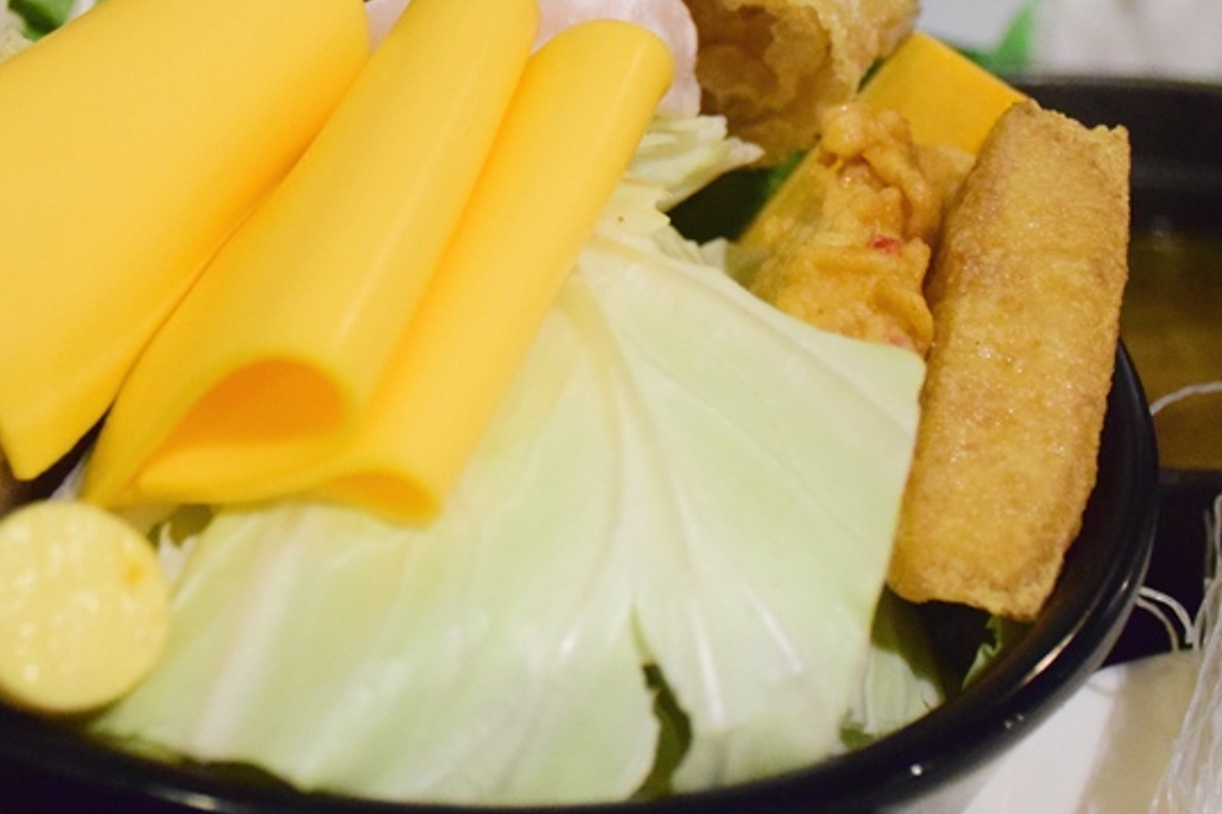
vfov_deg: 16.2
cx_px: 465
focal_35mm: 84
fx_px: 2850
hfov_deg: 24.1
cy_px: 275
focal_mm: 30
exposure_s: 1/100
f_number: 4
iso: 6400
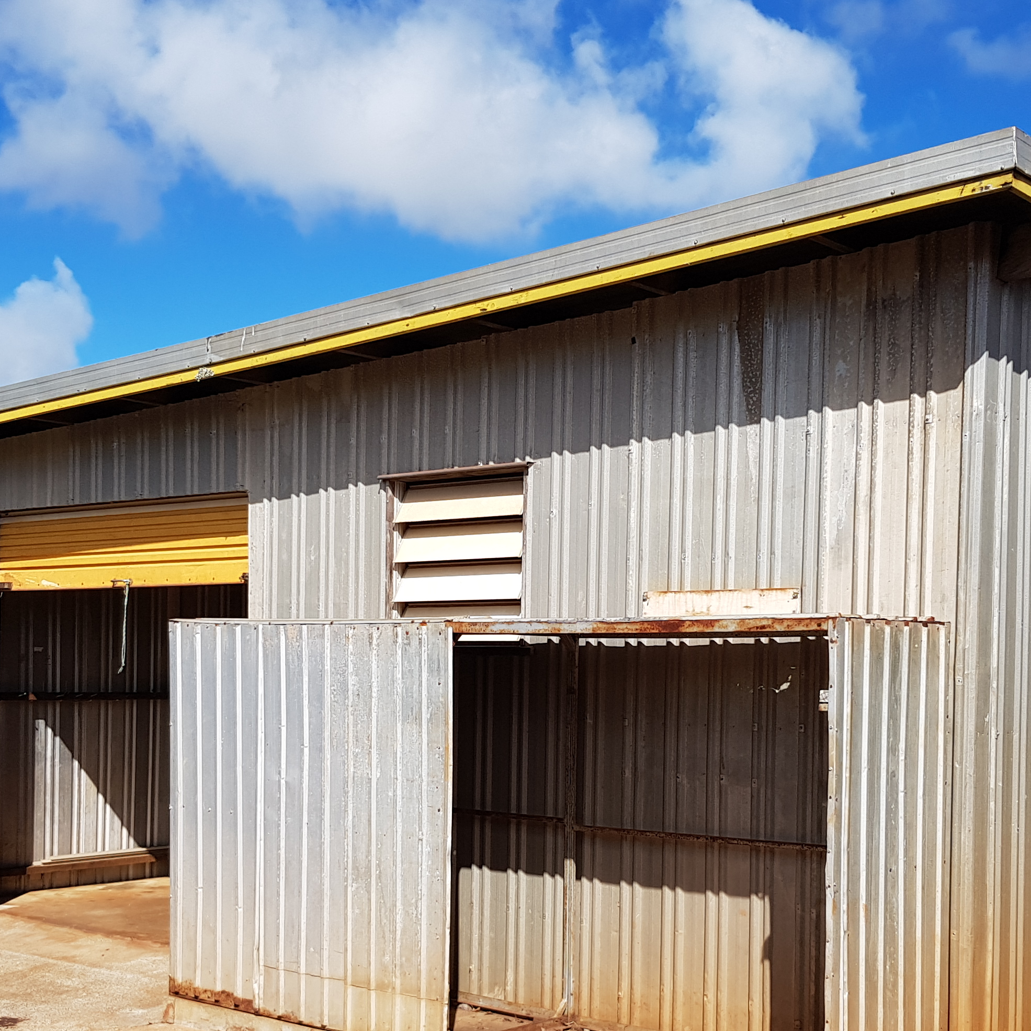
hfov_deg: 36.0
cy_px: 711
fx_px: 1584
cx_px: 481
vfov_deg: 35.6
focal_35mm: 47
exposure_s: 1/2640
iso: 40
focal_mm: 4.2
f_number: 1.7
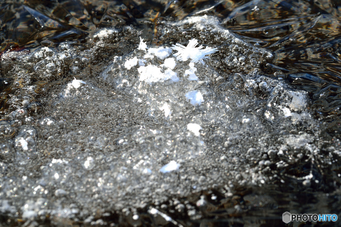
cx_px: 170
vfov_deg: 15.2
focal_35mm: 90
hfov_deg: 22.6
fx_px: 853
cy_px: 114
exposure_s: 1/8
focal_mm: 90
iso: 100
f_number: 22
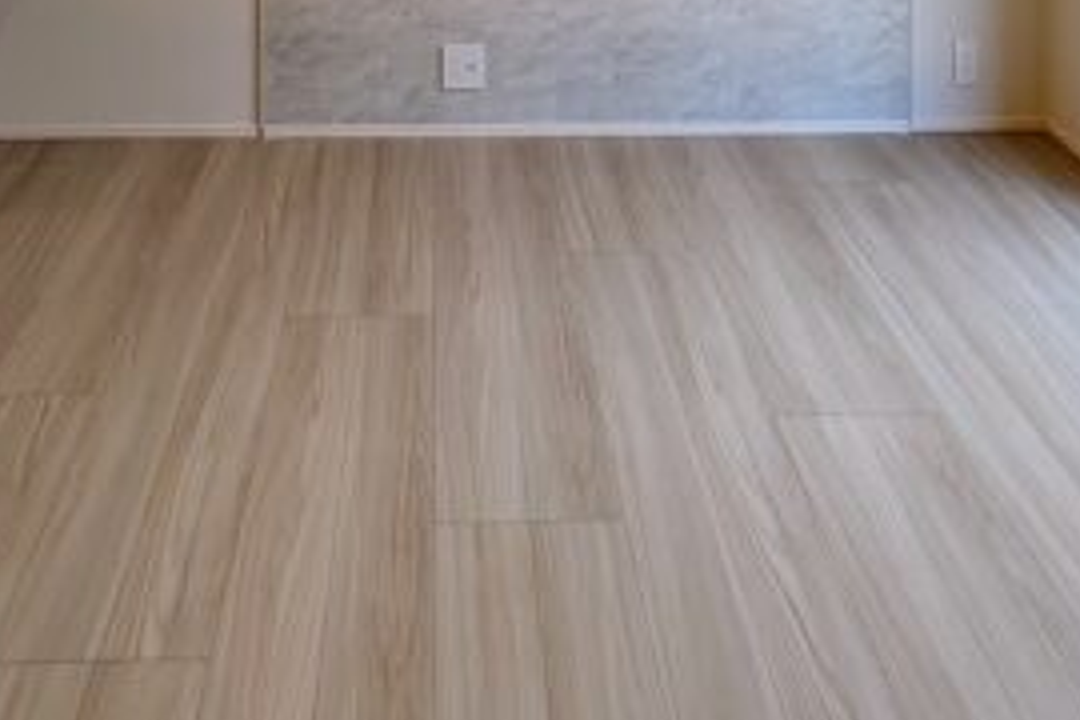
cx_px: 460
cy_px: -348
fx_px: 1110
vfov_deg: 26.5
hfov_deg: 51.7
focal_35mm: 37
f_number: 1.7
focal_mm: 2.02
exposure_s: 1/364
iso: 49
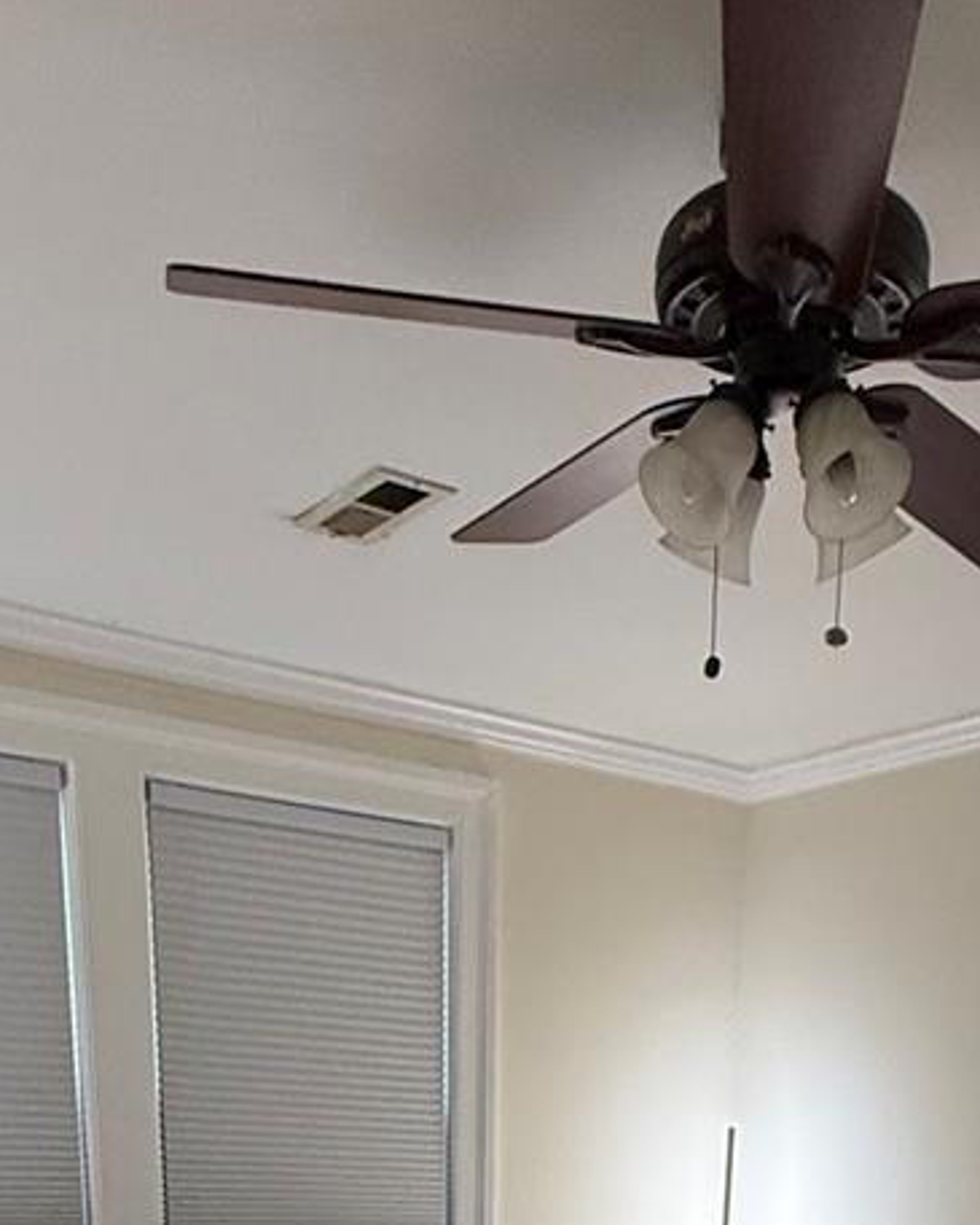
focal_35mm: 46
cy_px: 1631
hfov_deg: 32.6
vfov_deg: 30.7
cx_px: 596
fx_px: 1667
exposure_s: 1/89
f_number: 2.2
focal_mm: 2.22
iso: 320
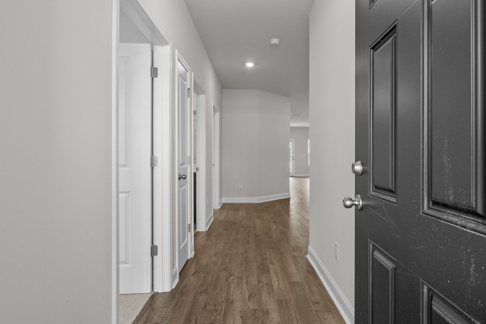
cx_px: 251
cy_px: 152
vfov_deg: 59.4
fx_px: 283
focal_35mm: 21
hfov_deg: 81.2
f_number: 8
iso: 800
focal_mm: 16
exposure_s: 1/15
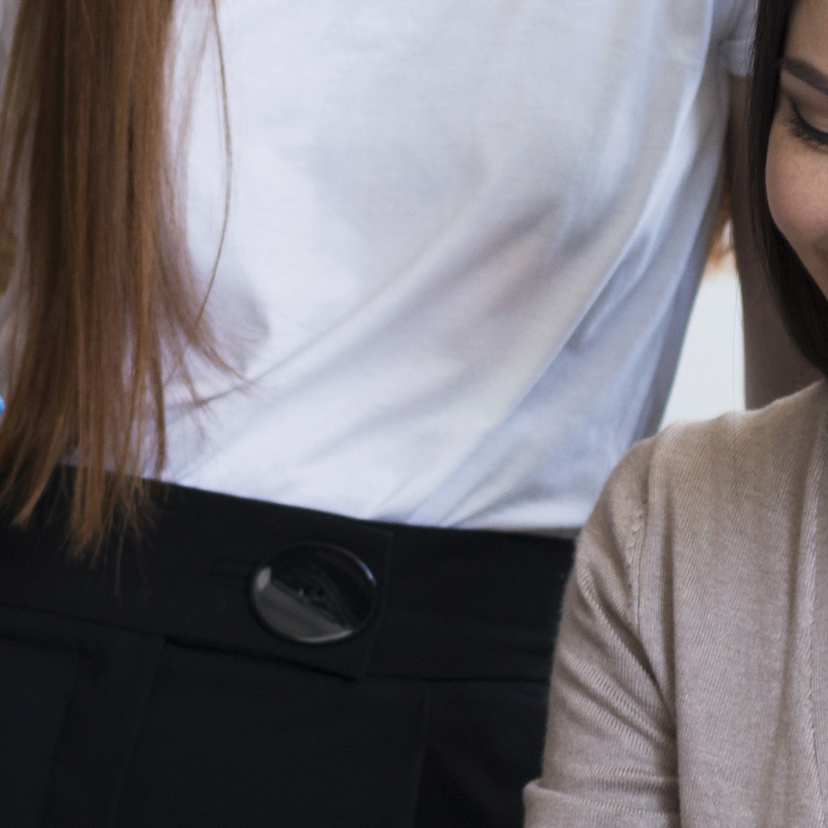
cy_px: 95
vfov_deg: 4.5
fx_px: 10419
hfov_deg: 4.6
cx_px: 297
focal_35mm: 385
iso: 400
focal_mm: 85
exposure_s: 1/160
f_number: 3.2
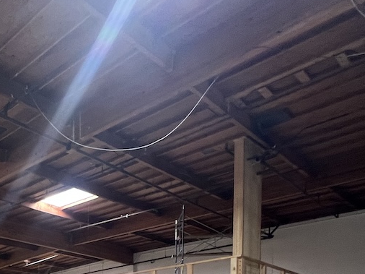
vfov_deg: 30.7
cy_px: 360
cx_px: 22
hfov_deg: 45.5
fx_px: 379
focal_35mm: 36
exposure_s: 1/60
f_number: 1.8
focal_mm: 1.57
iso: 200
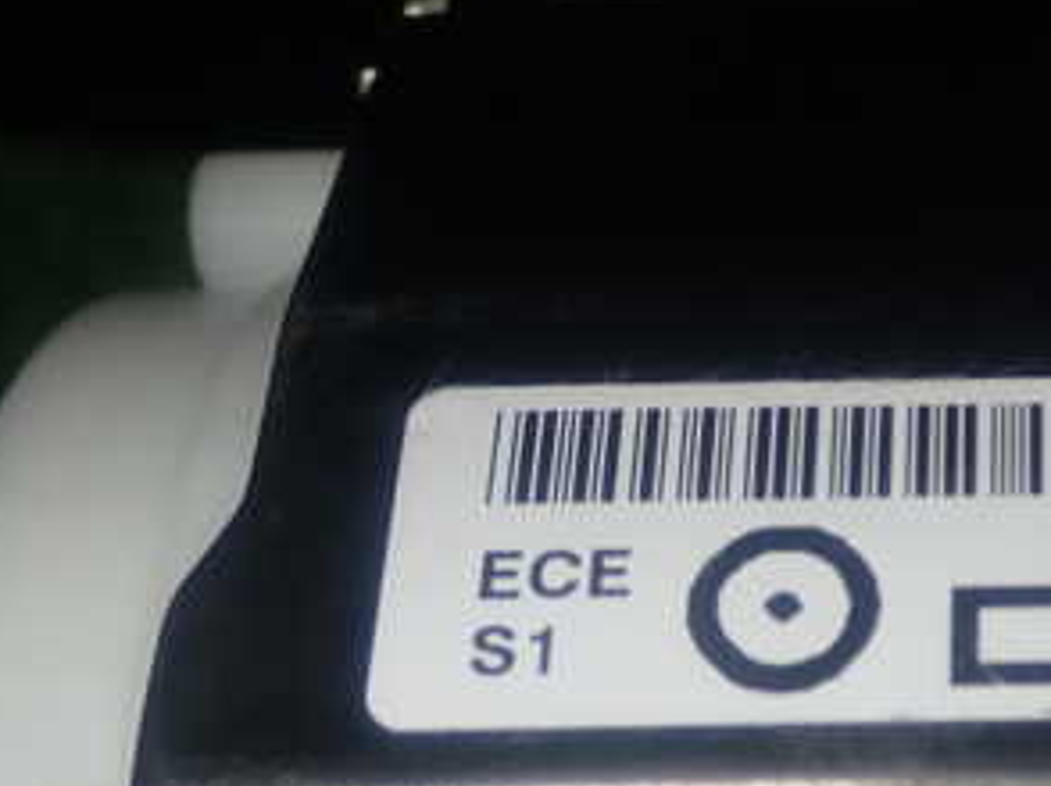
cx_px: 1047
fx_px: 2912
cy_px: 497
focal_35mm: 96
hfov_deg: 19.9
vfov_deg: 15.4
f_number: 9
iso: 200
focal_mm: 8.4
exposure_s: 1/50
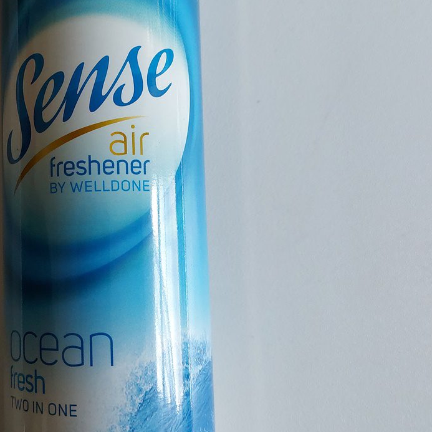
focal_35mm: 49
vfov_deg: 34.6
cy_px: 185
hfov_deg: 34.0
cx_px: 111
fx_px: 692
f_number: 1.8
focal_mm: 5.23
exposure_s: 1/60
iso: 200
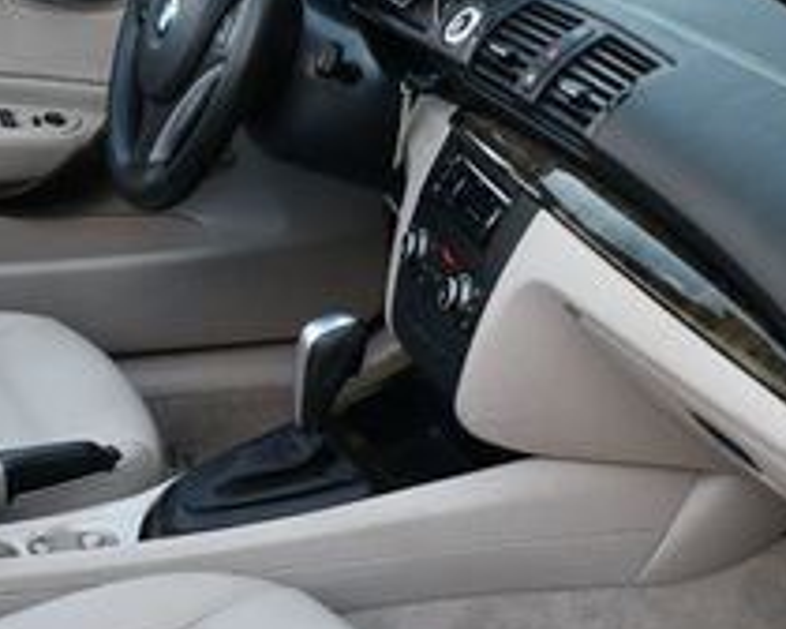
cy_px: 520
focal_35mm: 103
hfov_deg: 18.4
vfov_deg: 14.8
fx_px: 2396
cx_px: 142
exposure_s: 1/250
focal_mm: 18
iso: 400
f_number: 4.5
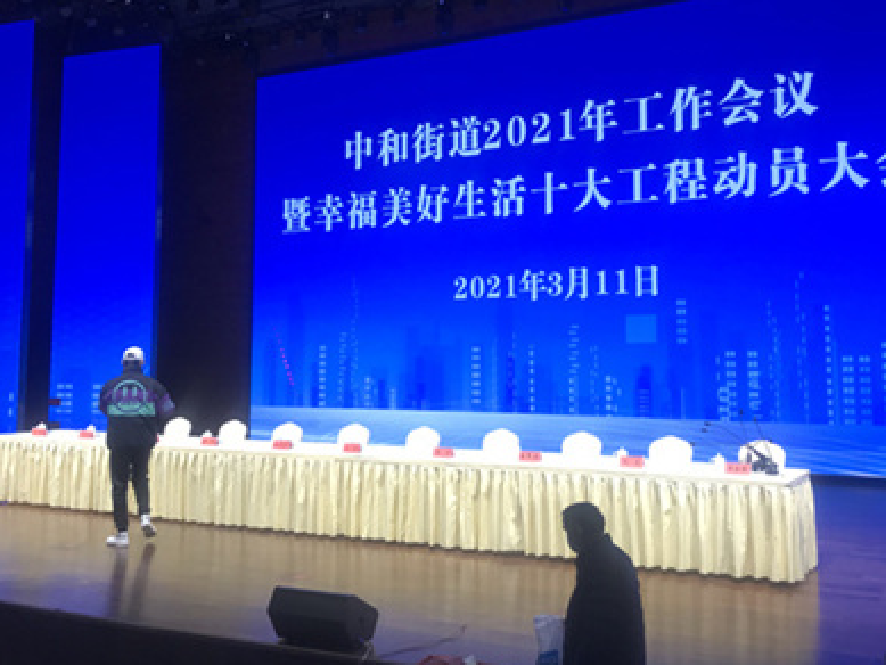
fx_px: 922
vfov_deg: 39.6
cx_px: 490
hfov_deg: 51.2
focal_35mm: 36
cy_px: 277
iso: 32
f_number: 1.8
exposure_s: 1/100
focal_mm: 3.99
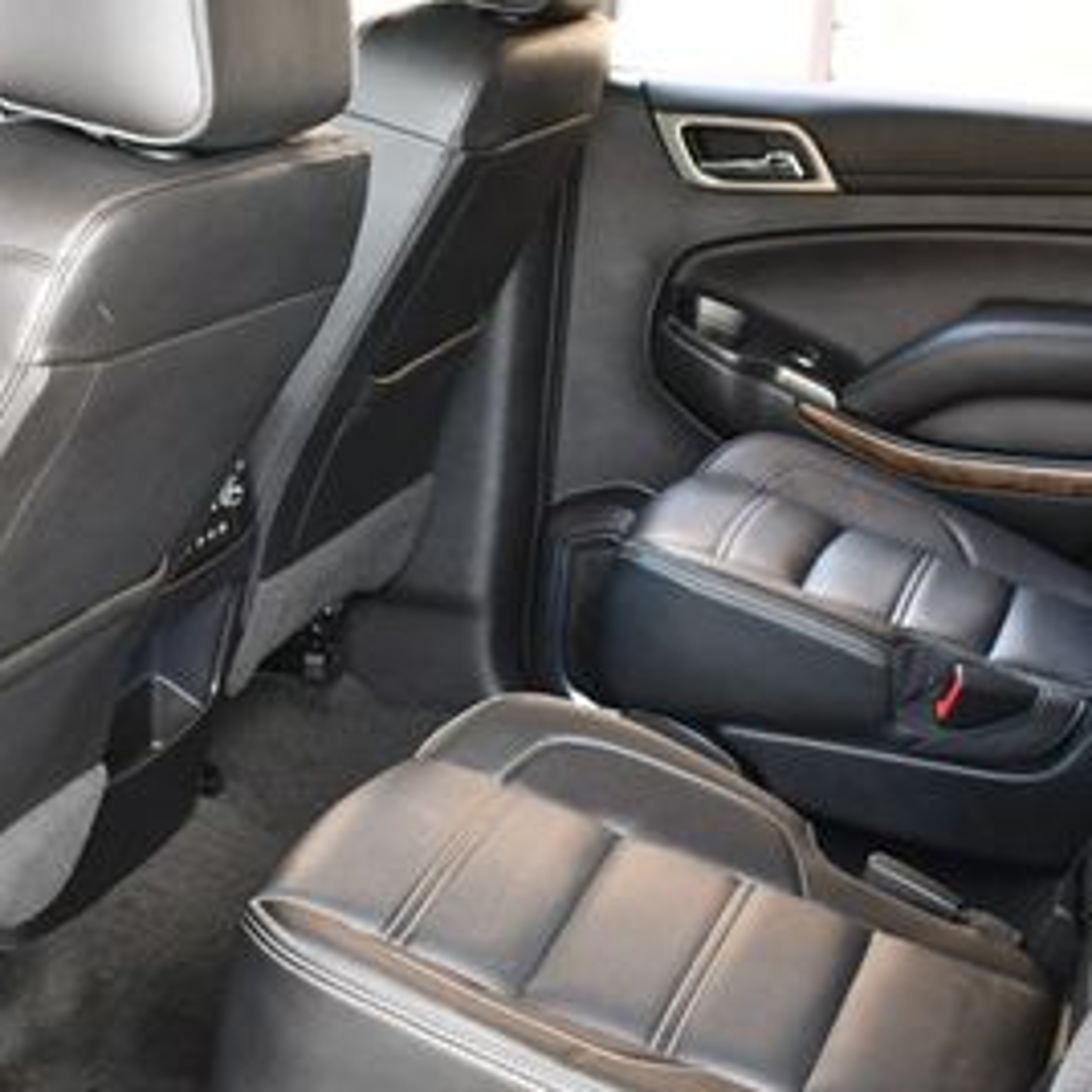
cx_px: 505
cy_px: 595
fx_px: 2605
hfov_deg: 23.7
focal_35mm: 73
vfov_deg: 23.7
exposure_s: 1/125
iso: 1250
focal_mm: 18
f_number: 3.5
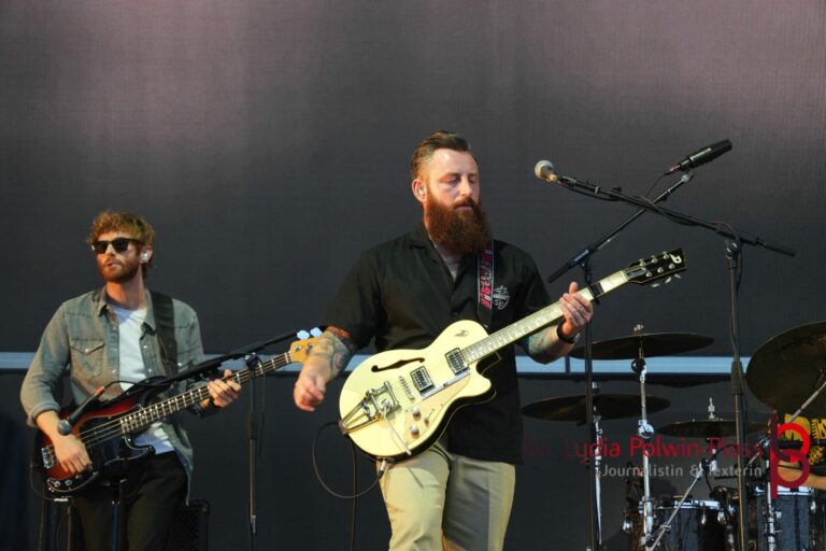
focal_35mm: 154
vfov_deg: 8.9
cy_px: 276
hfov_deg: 13.3
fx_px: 3545
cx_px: 413
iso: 1600
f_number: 5.6
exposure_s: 1/160
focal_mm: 103
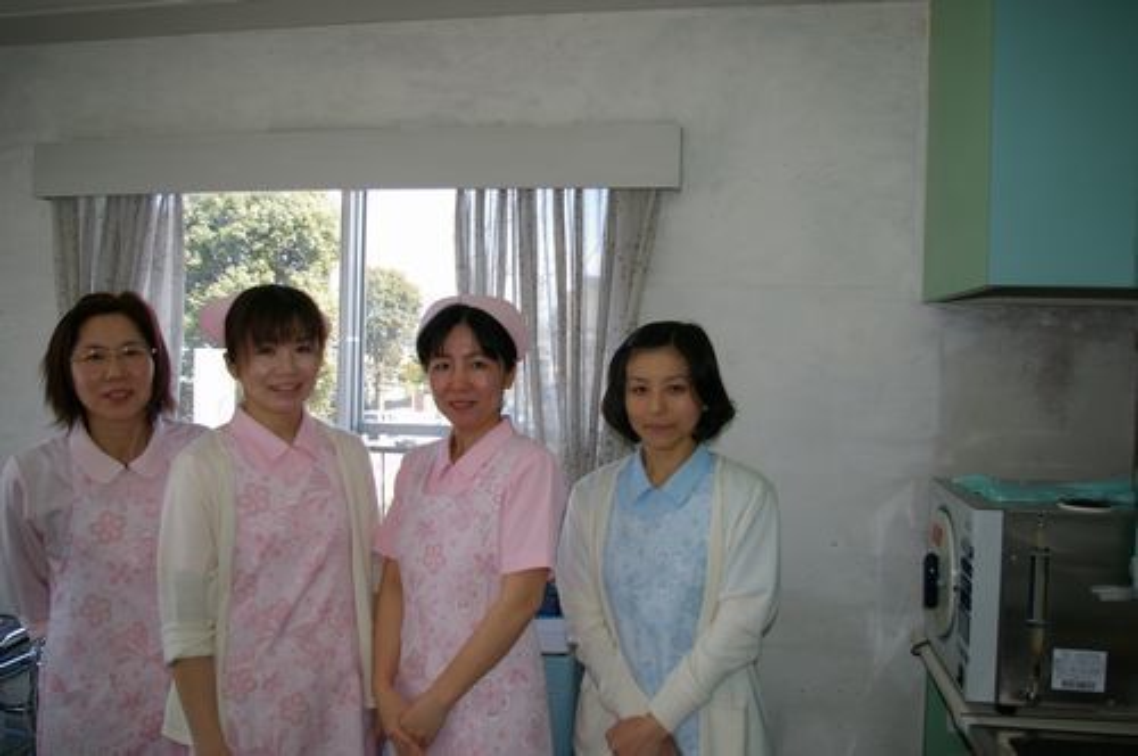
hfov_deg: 62.0
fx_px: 947
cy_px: 378
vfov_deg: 43.5
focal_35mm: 30
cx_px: 569
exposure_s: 1/180
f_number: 4.5
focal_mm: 20
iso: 200
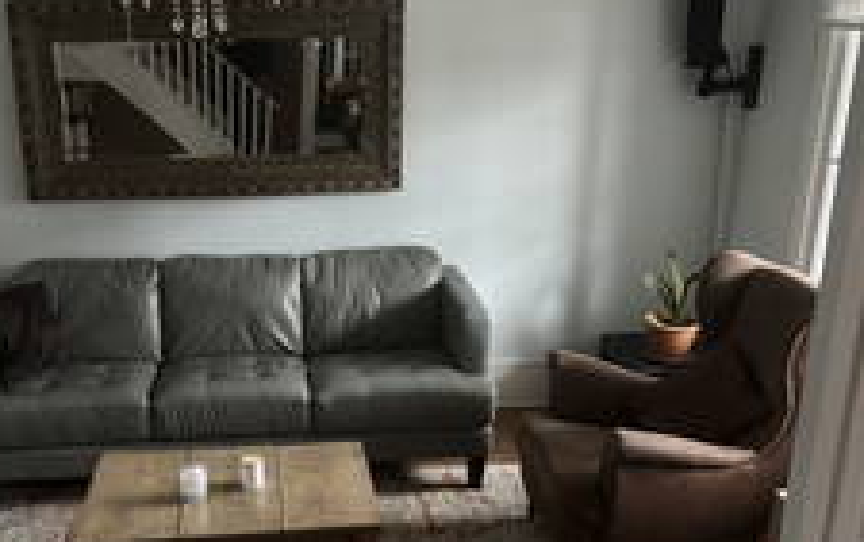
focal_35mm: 44
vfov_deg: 29.0
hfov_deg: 44.9
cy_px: 377
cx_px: 334
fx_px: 1037
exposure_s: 1/30
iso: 640
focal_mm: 5.96
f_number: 1.6
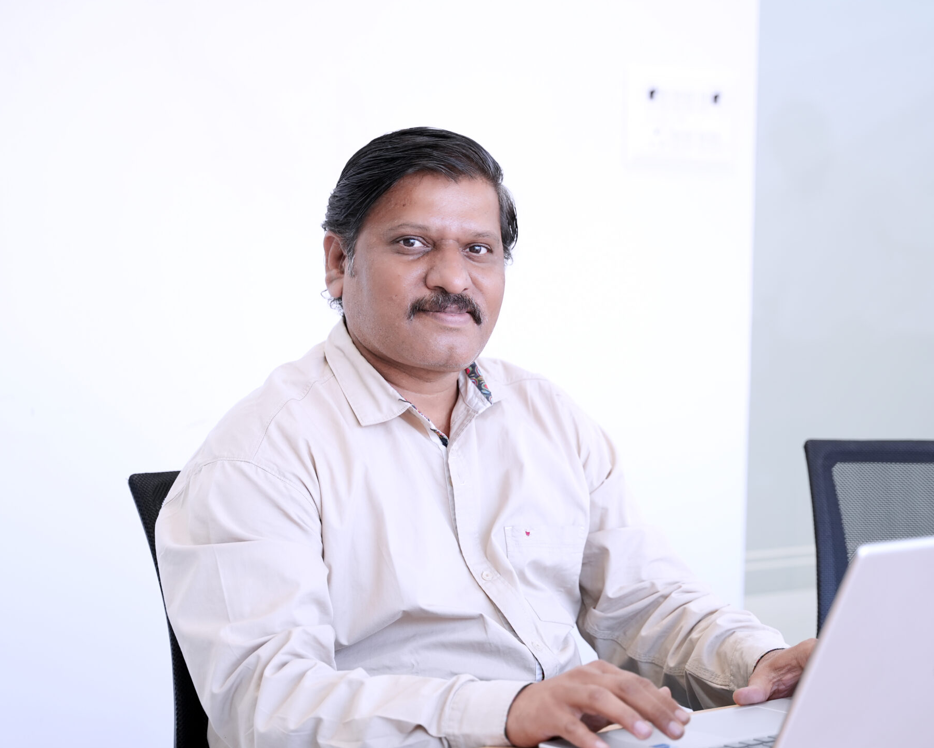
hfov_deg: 24.0
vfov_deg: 19.3
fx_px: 2192
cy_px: 425
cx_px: 565
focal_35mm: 79
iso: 400
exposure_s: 1/100
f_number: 2.8
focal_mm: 59.2
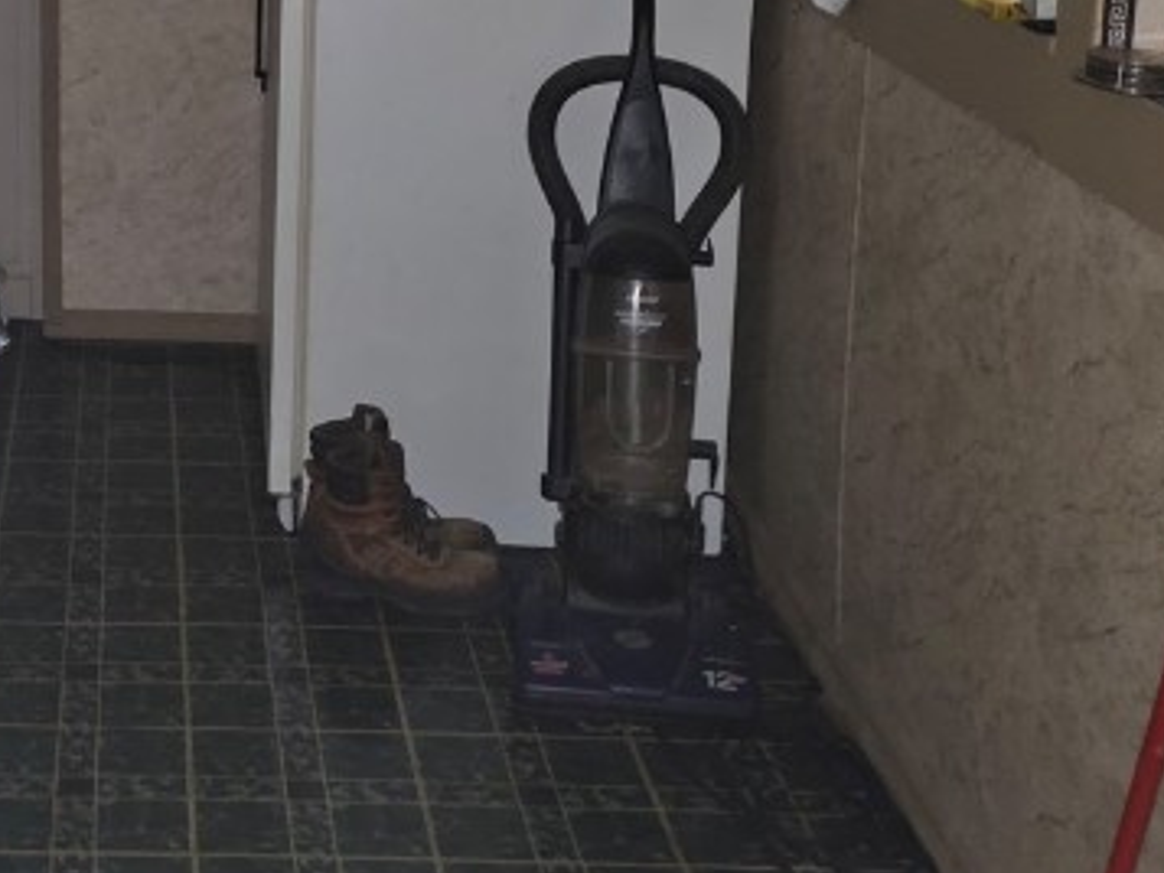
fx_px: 2220
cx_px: 62
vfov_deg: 21.4
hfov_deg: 28.0
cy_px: -29
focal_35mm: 66
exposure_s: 1/12
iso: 200
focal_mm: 6.25
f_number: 1.7
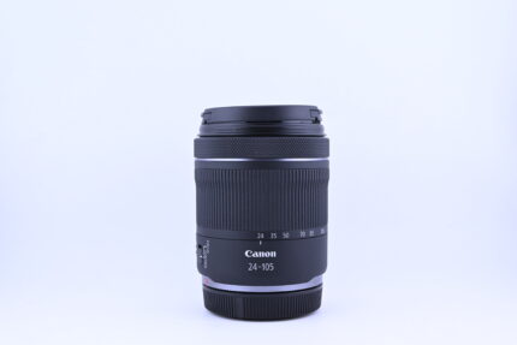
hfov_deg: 42.7
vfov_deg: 29.3
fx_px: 661
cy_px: 172
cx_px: 258
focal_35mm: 46
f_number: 11
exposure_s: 1/160
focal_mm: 31
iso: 640
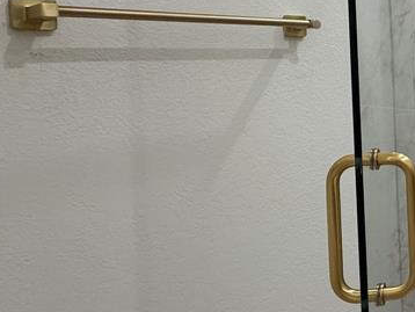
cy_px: 61
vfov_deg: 34.9
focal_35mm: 40
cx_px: 547
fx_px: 480
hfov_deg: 33.4
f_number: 2.2
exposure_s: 1/120
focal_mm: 2.22
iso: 250
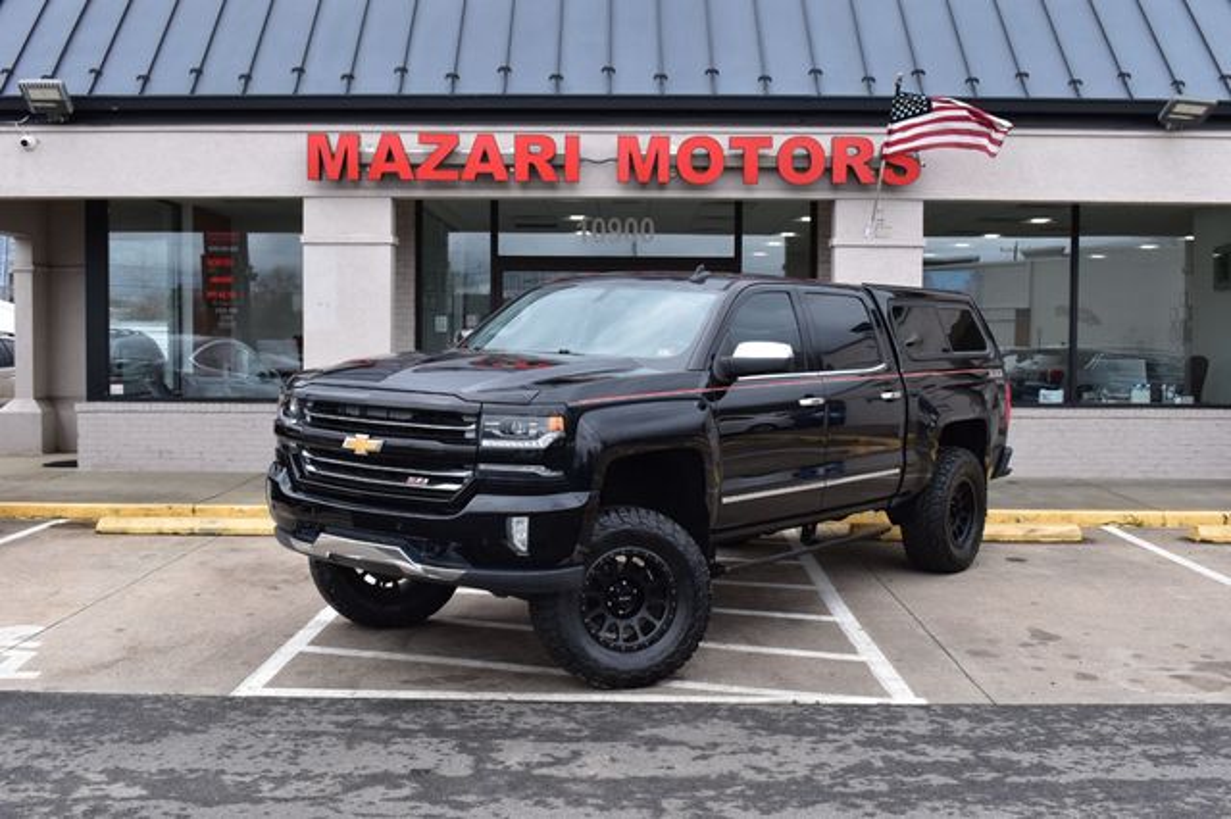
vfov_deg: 33.0
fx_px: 1384
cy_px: 410
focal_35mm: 40
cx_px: 616
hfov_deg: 47.9
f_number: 10
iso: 400
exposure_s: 1/250
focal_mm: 27
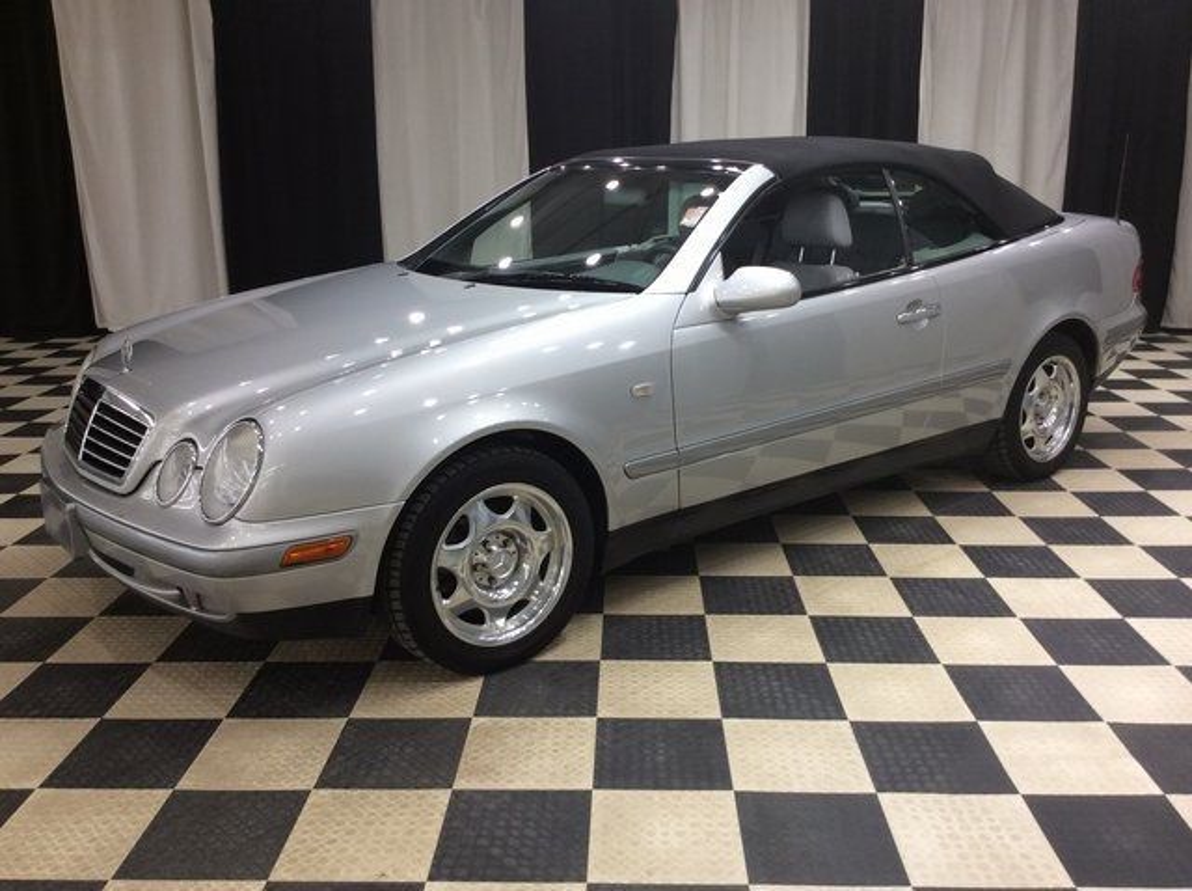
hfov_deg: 56.9
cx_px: 596
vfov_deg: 44.1
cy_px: 446
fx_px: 1100
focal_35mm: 32
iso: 32
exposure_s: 1/24
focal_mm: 3.3
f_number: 2.4
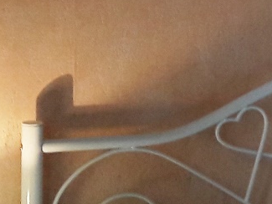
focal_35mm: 135
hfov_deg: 13.5
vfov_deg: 11.0
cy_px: 107
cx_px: 438
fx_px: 1061
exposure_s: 1/33
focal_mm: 3.7
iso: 100
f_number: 1.9
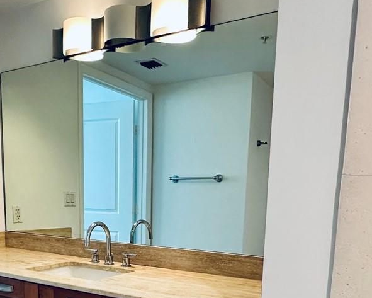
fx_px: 407
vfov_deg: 37.5
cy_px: 269
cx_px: 171
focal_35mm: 37
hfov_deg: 49.0
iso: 250
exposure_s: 1/120
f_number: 2.2
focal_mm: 2.22
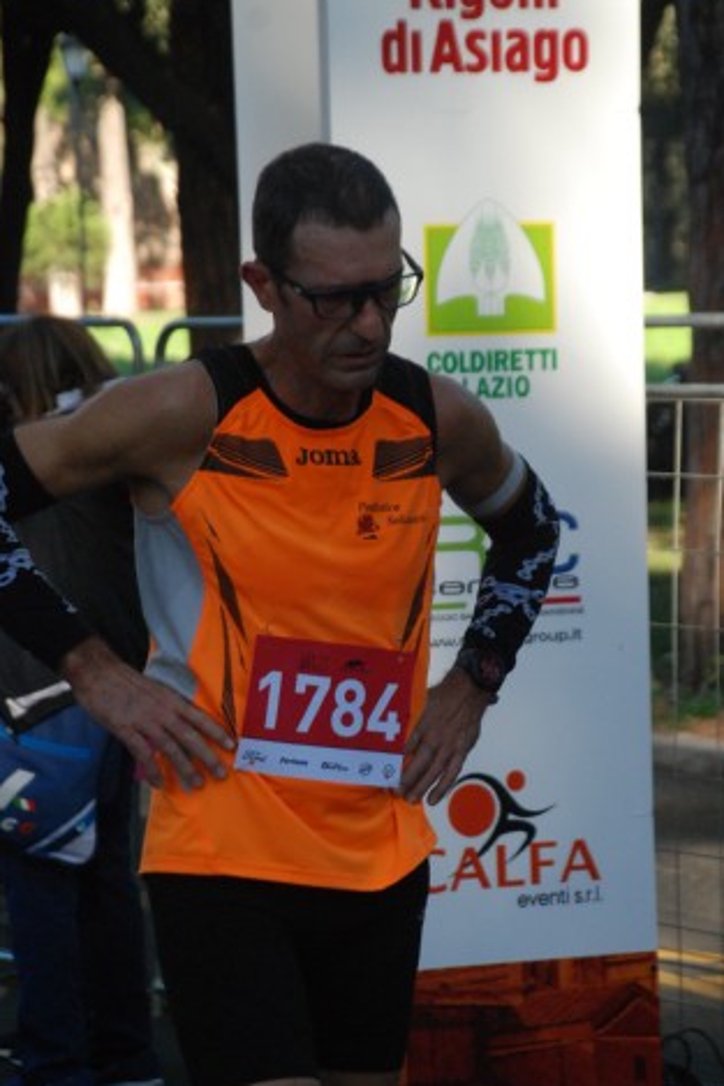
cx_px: 427
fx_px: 5505
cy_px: 567
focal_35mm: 183
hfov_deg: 7.5
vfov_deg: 11.3
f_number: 5.6
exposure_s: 1/640
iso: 1000
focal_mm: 95
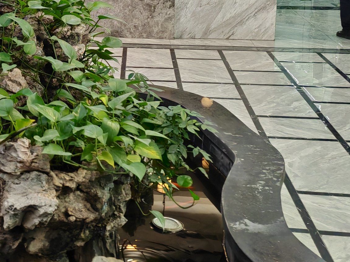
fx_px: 728
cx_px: -16
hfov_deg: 25.4
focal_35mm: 72
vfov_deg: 19.9
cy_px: 6
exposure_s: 1/100
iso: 400
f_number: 1.95
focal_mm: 5.52
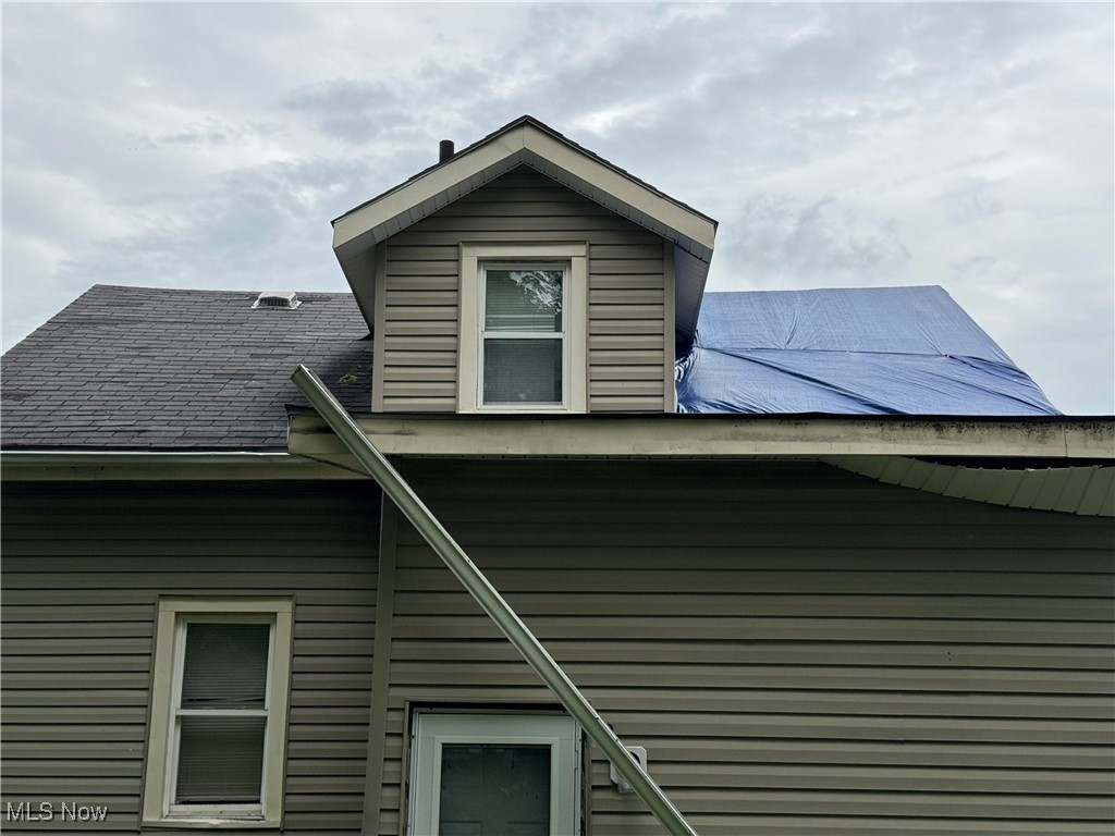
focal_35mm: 48
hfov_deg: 39.7
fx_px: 1546
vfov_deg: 30.3
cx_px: 558
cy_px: 418
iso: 64
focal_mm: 6.76
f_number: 1.78
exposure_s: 1/3817
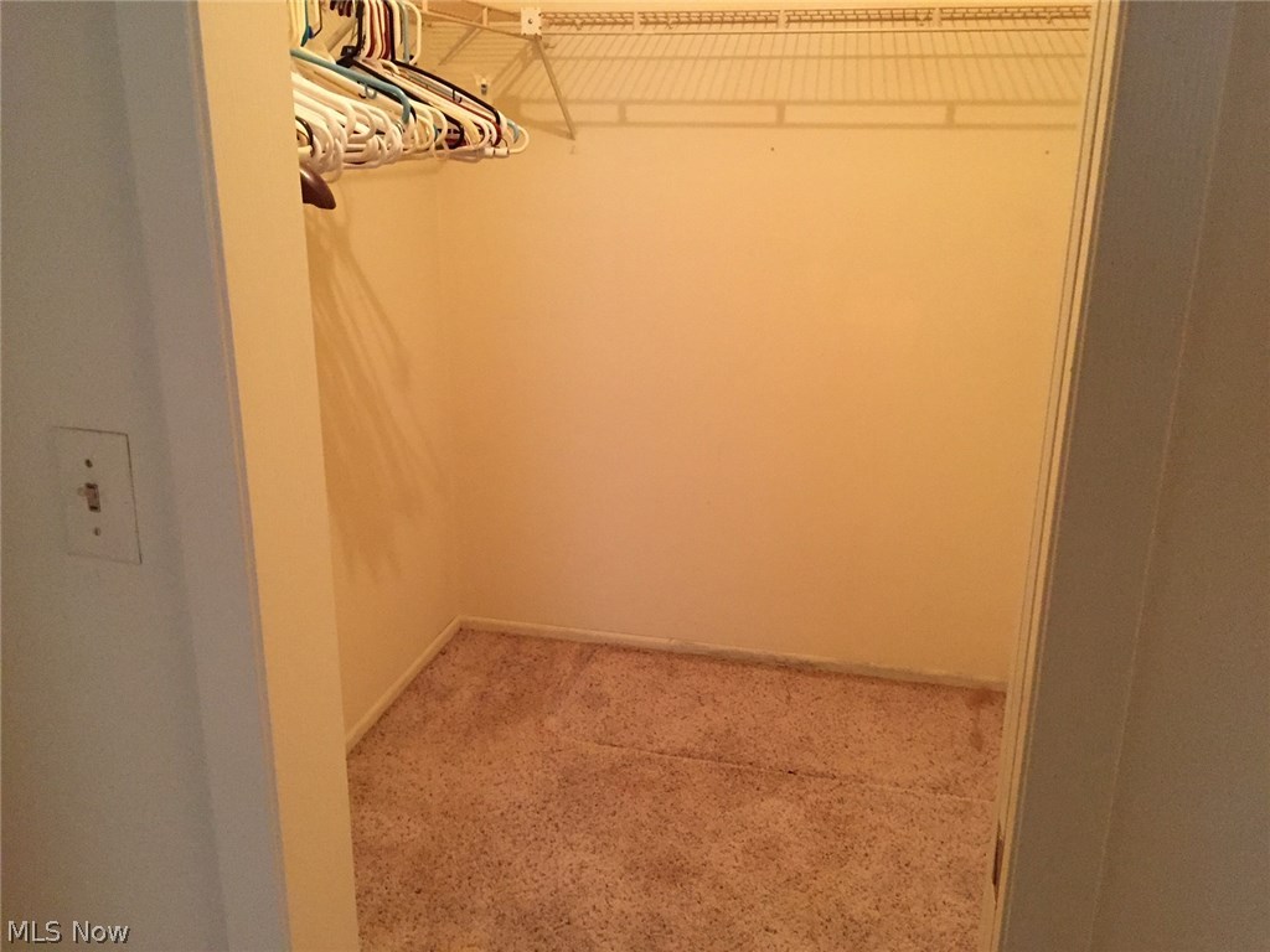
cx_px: 635
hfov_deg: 61.7
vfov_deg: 48.2
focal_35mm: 29
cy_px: 476
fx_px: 1064
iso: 250
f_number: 2.2
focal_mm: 4.15
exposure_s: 1/30
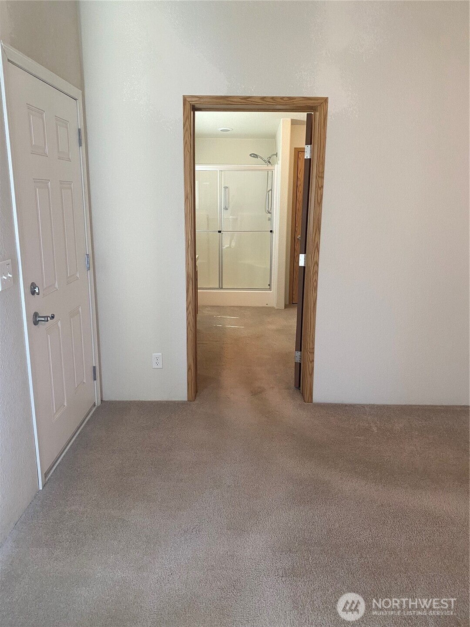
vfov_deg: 67.3
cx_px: 235
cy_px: 314
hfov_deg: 53.1
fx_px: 471
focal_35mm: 26
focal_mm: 4.25
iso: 100
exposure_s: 1/60
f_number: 1.8
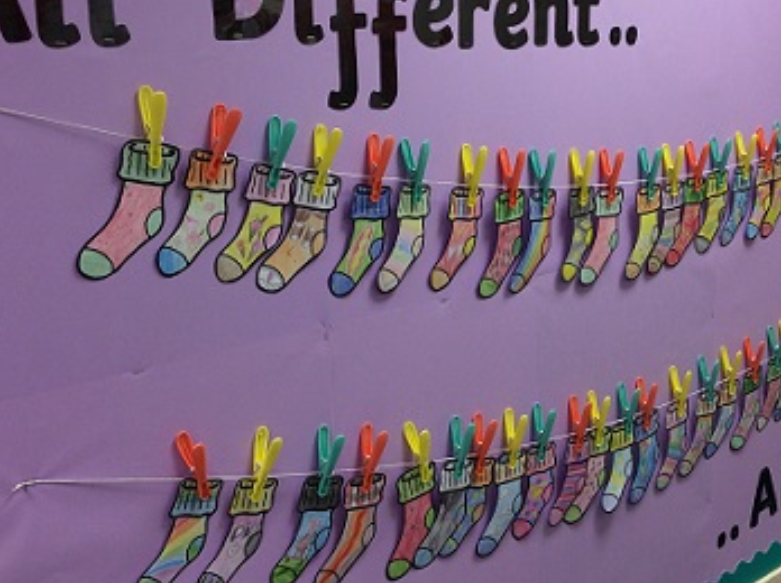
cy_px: 235
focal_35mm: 46
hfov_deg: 41.2
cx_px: 431
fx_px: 1036
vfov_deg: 31.4
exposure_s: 1/25
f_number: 2.4
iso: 64
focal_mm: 3.3
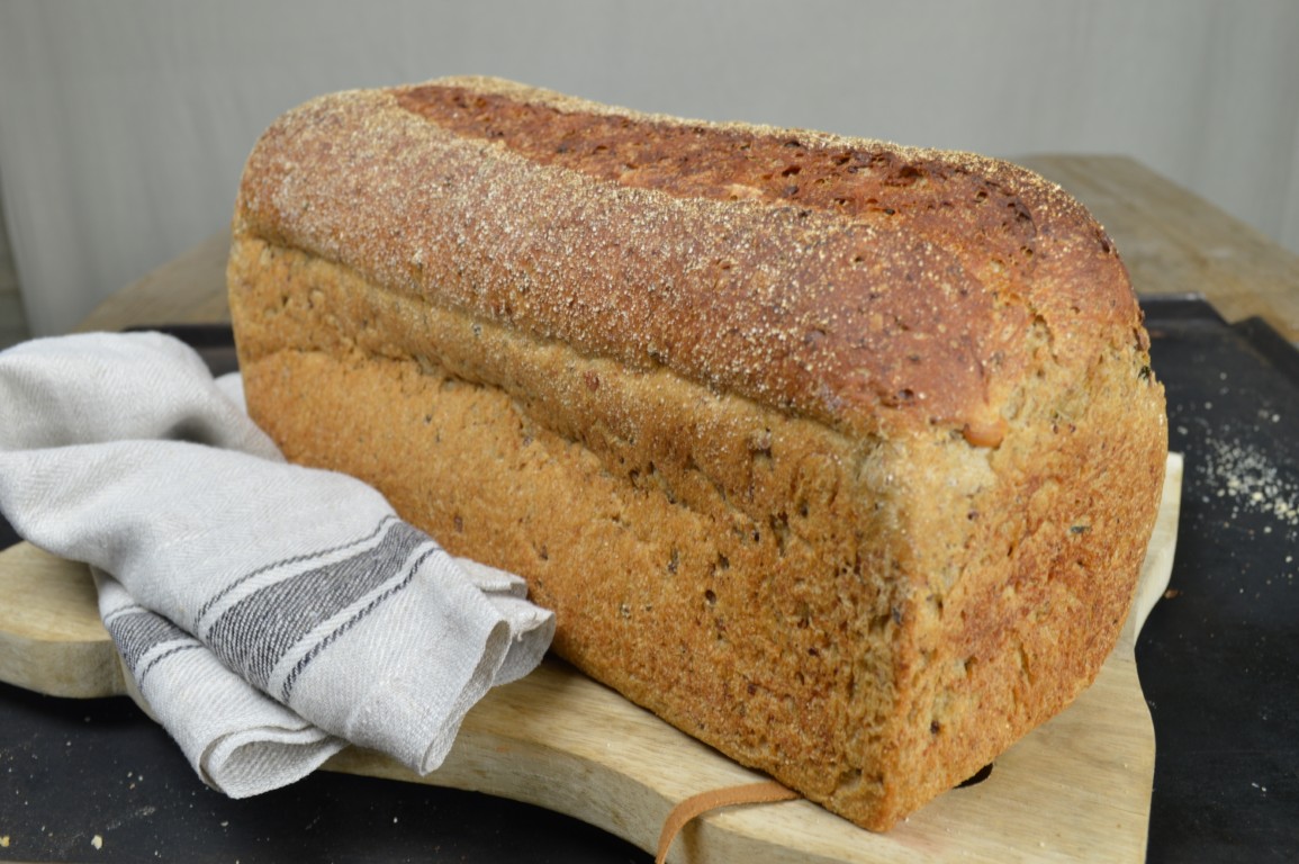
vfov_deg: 39.9
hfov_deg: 57.3
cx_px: 650
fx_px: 1190
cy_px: 432
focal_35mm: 33
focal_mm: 22
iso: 100
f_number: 8
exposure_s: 1/4
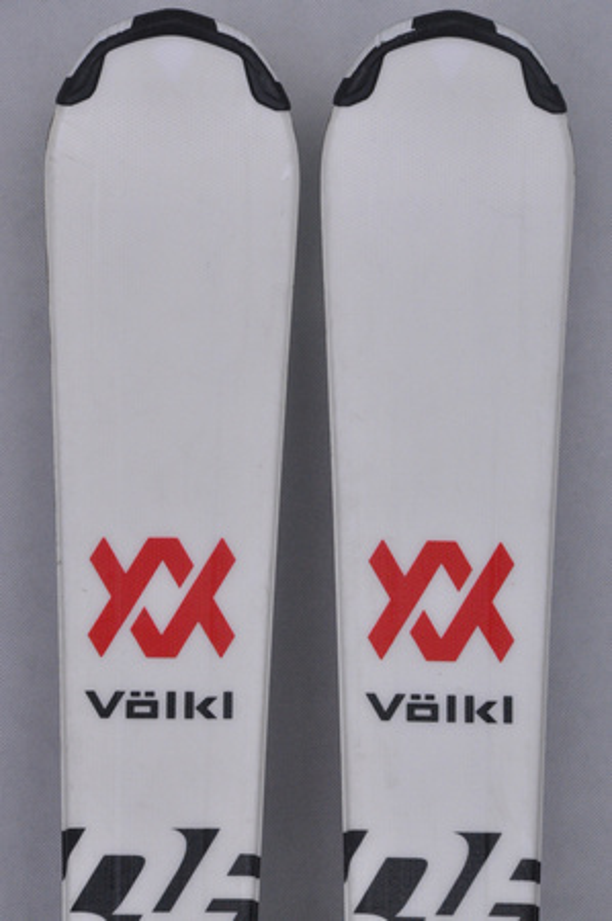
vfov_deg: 13.1
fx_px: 4025
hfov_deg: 8.7
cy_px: 460
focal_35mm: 158
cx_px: 306
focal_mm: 105
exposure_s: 1/125
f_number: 11
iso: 3200
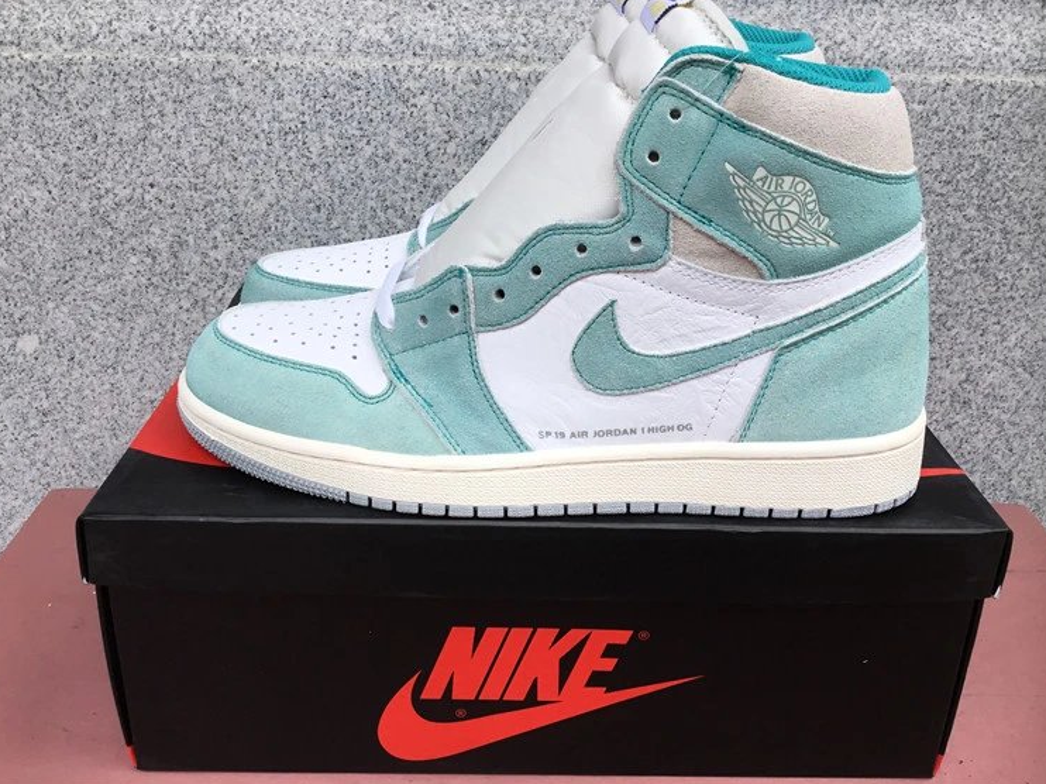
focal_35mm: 33
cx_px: 519
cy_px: 371
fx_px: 997
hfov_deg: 55.4
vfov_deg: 42.9
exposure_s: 1/448
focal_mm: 3.3
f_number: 2.4
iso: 25
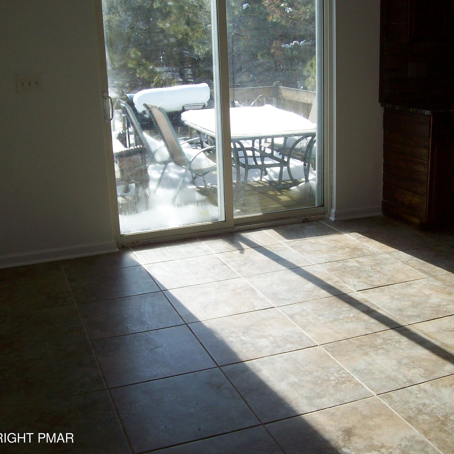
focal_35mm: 43
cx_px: 222
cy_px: 229
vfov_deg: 39.2
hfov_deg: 39.2
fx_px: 638
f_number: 4.8
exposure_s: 1/257
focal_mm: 6
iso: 80
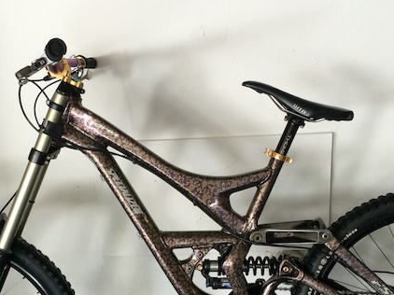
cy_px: 246
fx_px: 626
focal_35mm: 55
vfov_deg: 25.9
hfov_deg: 35.0
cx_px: 192
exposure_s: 1/30
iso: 80
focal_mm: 4.15
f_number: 2.2
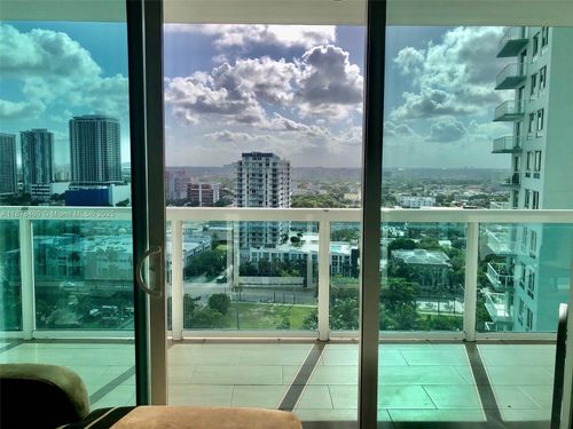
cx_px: 286
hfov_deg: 63.4
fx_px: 463
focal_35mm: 28
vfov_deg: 49.7
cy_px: 214
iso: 25
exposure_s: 1/4425
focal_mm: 4
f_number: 1.8
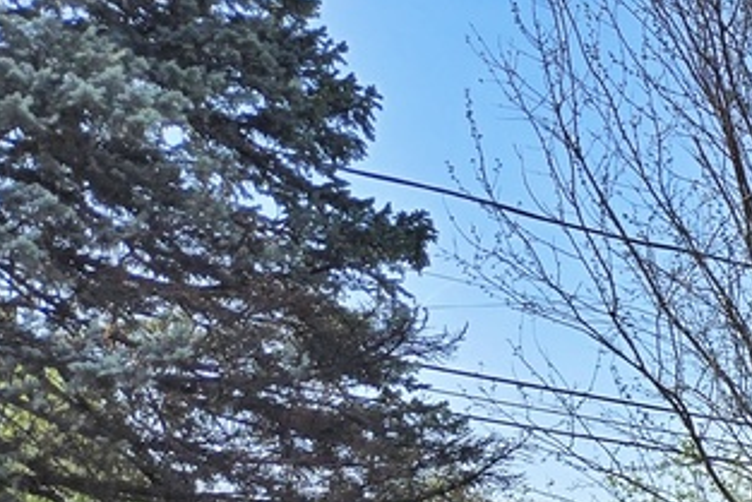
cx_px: 1636
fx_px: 2299
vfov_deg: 11.4
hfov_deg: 14.4
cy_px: 961
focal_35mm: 110
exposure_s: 1/2921
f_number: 1.8
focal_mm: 5.4
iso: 25
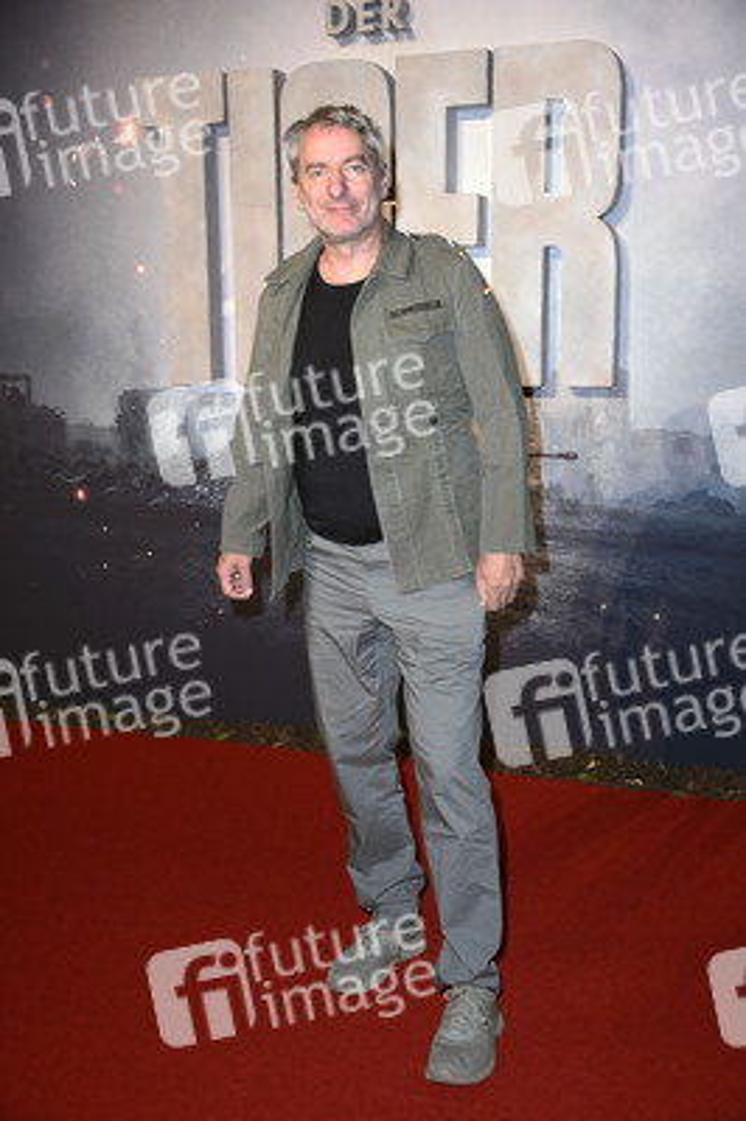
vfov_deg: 43.6
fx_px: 1401
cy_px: 560
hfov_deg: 29.8
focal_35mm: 45
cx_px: 373
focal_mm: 45
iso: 500
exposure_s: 1/250
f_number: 5
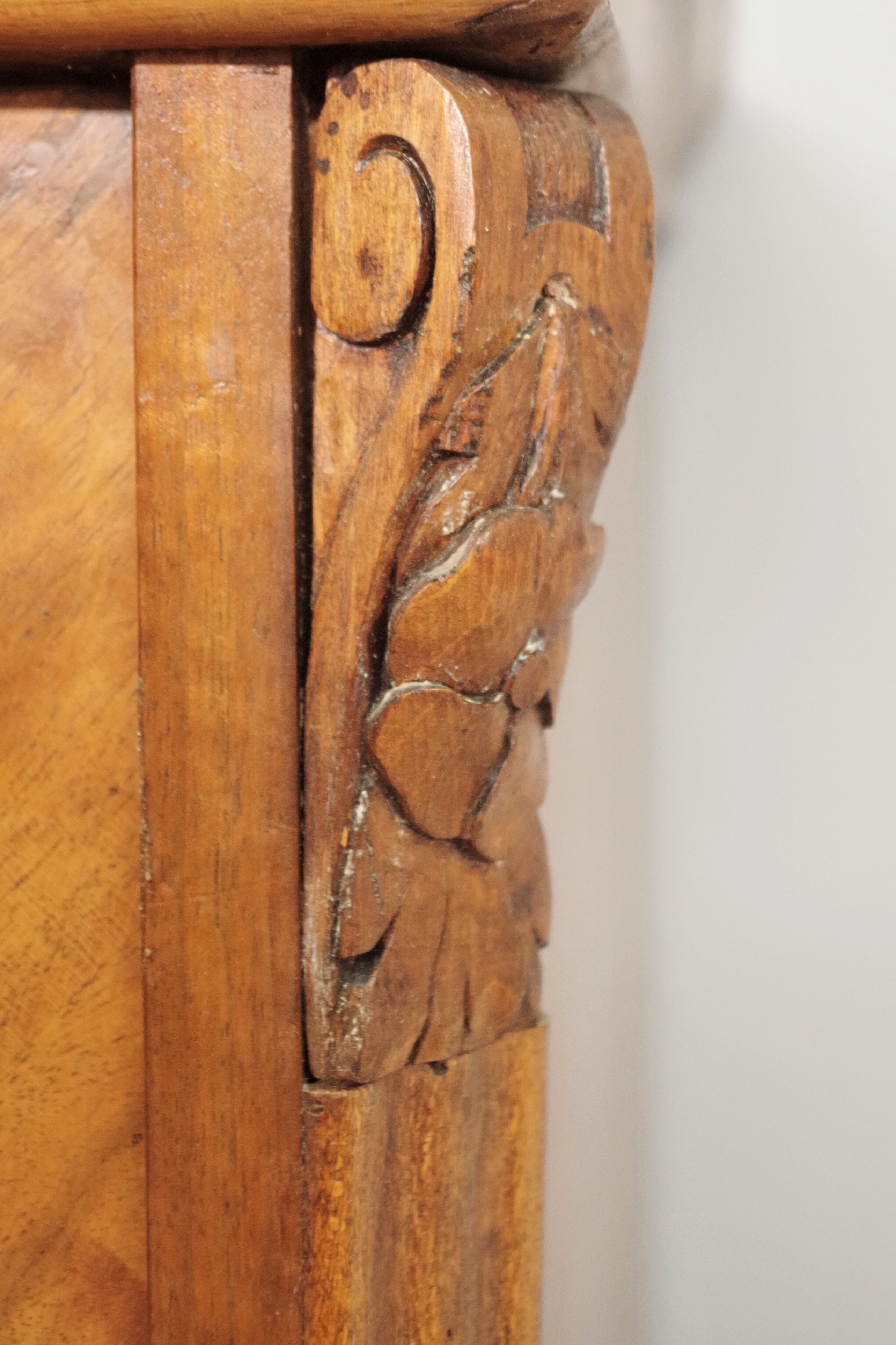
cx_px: 515
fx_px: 1979
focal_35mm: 53
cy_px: 373
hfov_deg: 25.5
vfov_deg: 36.8
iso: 1600
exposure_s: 1/25
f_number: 4
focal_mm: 23.13
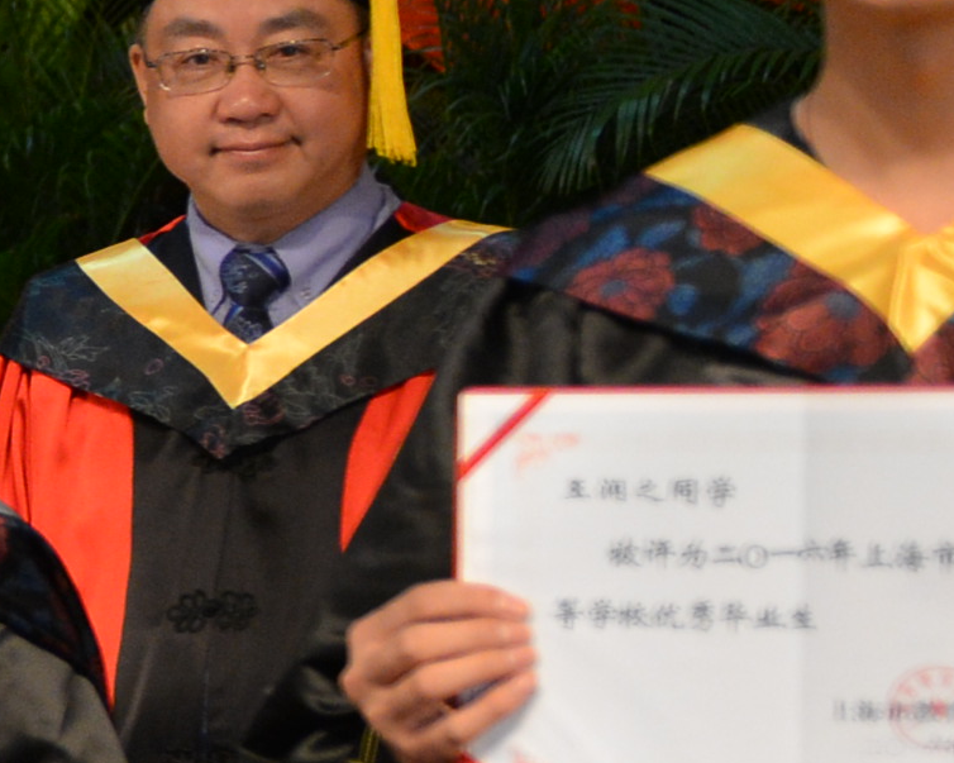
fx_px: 4658
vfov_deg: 9.4
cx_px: -1886
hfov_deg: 9.3
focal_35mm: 165
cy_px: 528
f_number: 2.8
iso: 1000
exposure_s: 1/250
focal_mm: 24
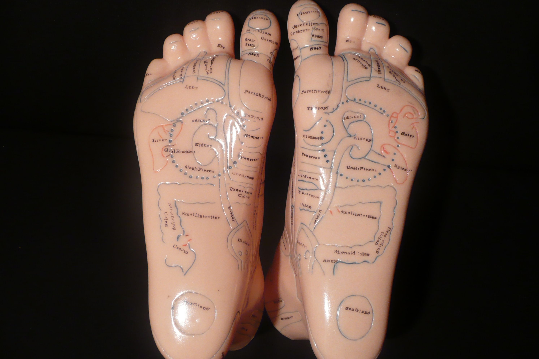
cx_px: 272
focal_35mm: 30
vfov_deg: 43.6
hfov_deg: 61.9
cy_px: 187
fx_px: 449
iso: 200
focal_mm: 4.6
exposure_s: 1/30
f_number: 3.3
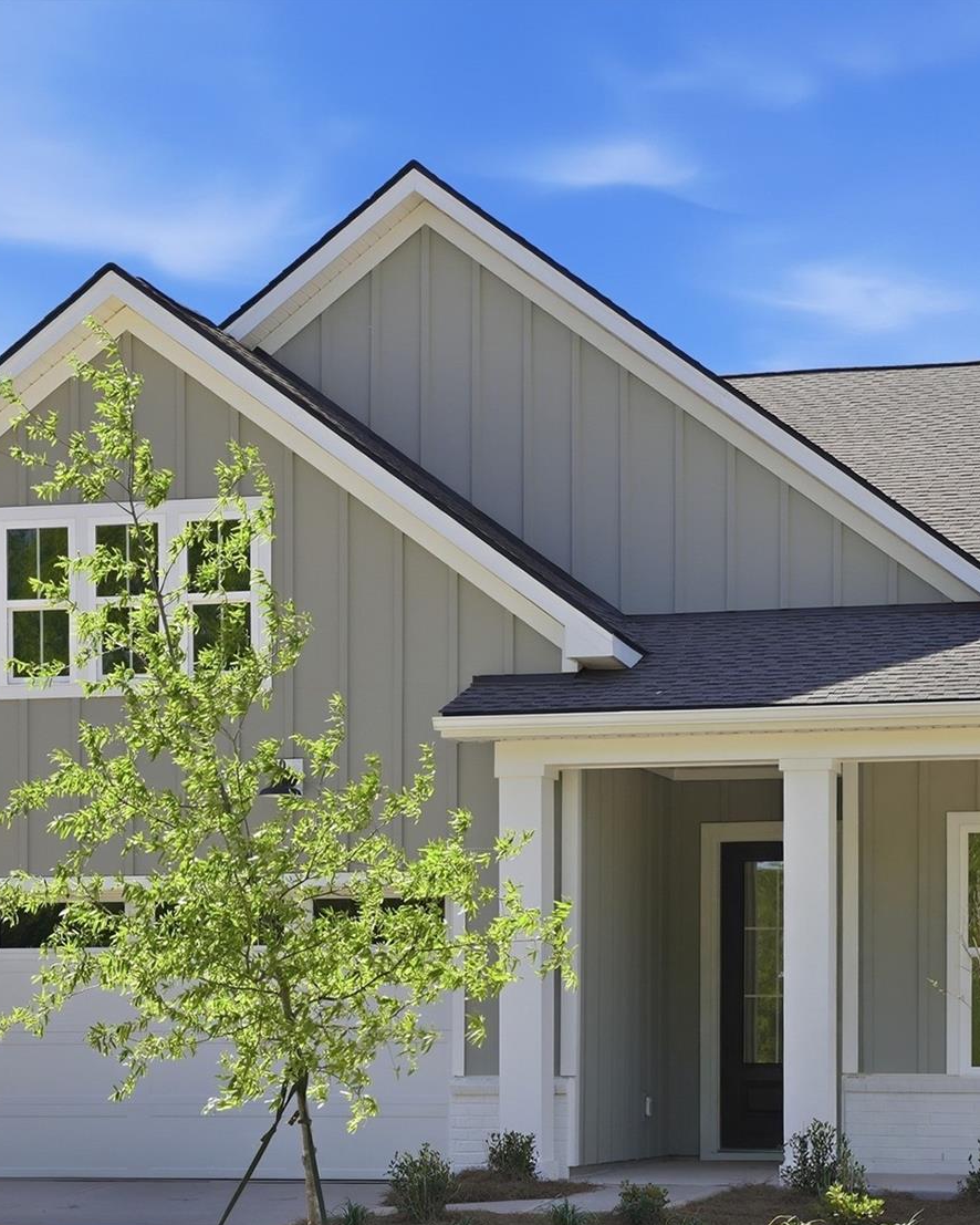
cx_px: 534
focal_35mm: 85
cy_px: 750
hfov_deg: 18.1
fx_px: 3081
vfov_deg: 22.4
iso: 100
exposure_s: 1/200
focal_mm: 49
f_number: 7.1
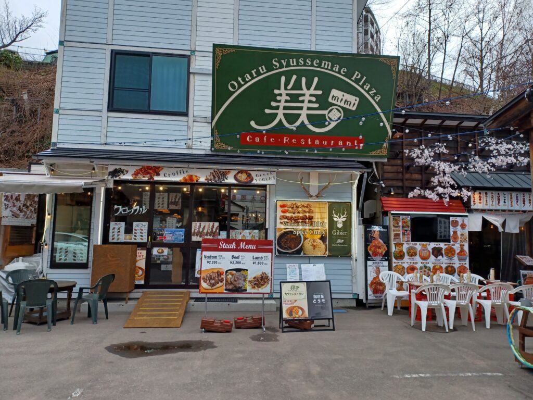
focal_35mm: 25
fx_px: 385
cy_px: 200
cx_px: 266
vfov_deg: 54.9
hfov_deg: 69.4
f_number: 1.8
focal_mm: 4.6
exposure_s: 1/200
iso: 32
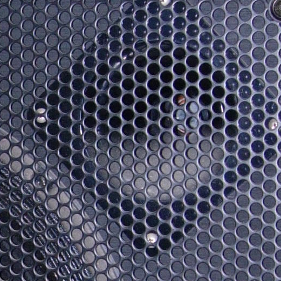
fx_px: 1534
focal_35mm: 167
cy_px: 297
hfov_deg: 10.2
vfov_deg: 10.4
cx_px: -112
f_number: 2.8
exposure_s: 1/64
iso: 79
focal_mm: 7.8
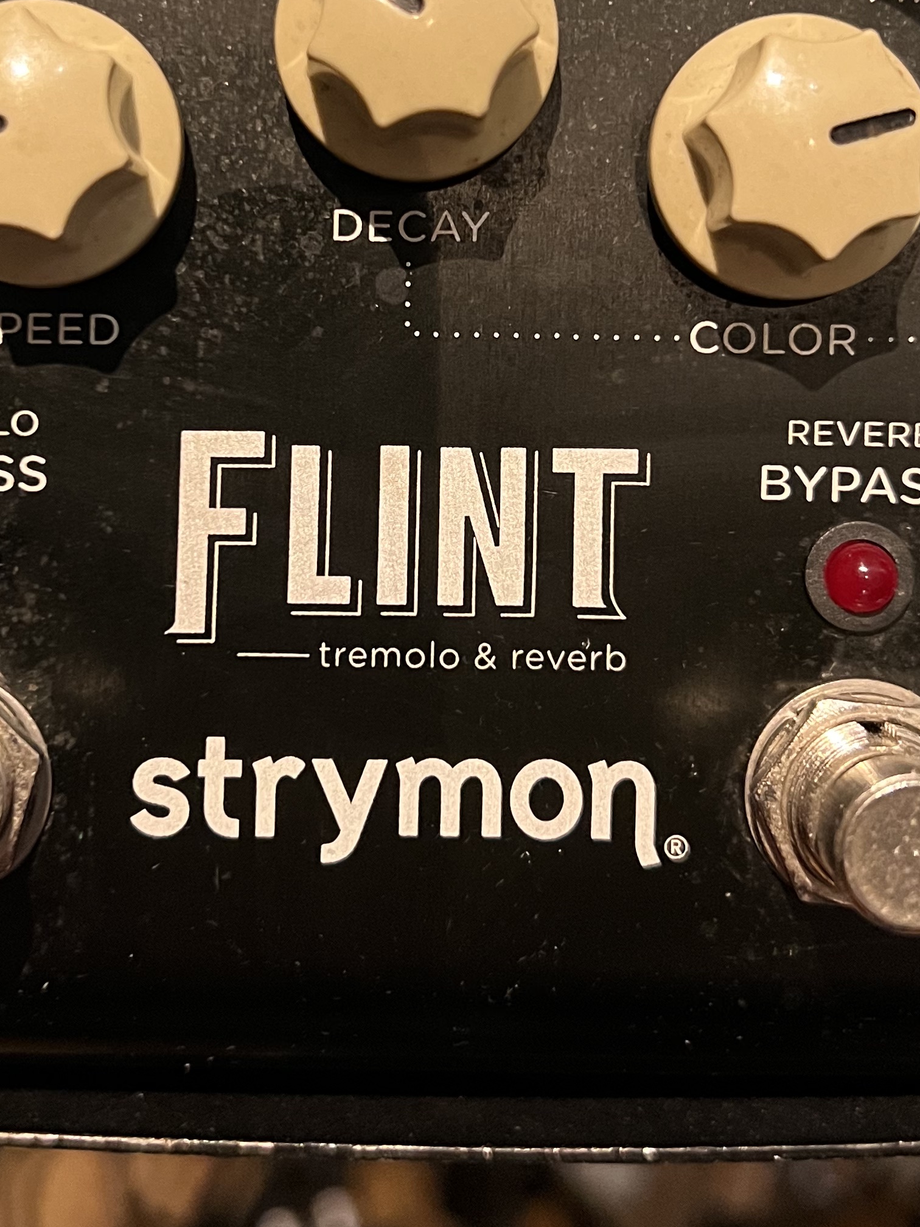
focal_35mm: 52
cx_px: 394
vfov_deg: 36.2
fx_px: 1843
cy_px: 354
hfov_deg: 28.0
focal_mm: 5.7
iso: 500
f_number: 1.5
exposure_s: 1/50
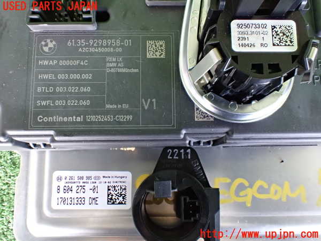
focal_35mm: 30
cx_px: 160
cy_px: 120
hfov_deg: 60.0
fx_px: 278
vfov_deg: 46.8
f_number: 3.2
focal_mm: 5.4
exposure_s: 1/30
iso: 1250
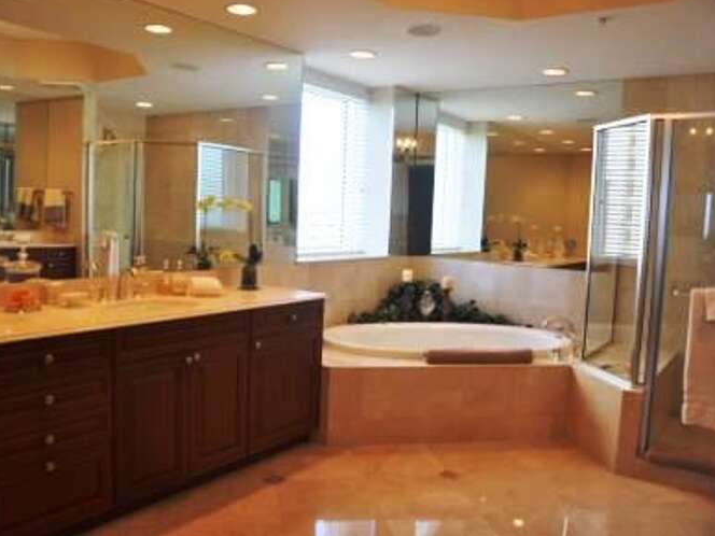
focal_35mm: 30
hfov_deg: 59.9
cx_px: 340
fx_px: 620
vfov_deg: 46.8
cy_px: 263
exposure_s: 1/60
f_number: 4
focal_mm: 18
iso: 400
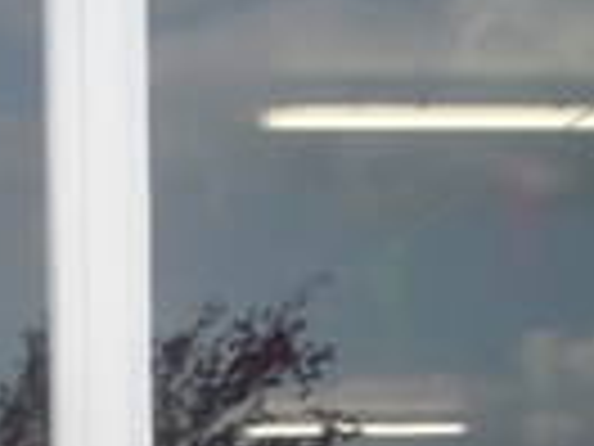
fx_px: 2334
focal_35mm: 136
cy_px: 955
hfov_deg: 12.4
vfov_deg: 9.9
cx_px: -684
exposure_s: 1/250
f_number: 3.3
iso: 100
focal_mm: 5.2
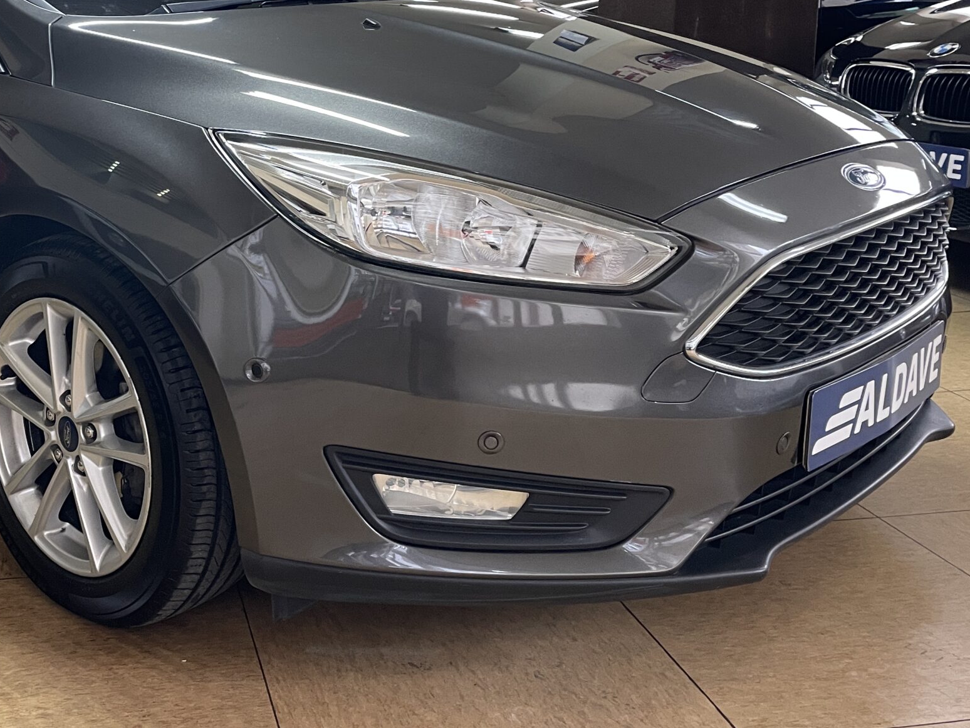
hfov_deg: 42.4
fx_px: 1205
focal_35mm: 43
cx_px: 232
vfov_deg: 33.0
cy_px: 187
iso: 200
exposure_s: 1/50
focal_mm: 4.2
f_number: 1.6
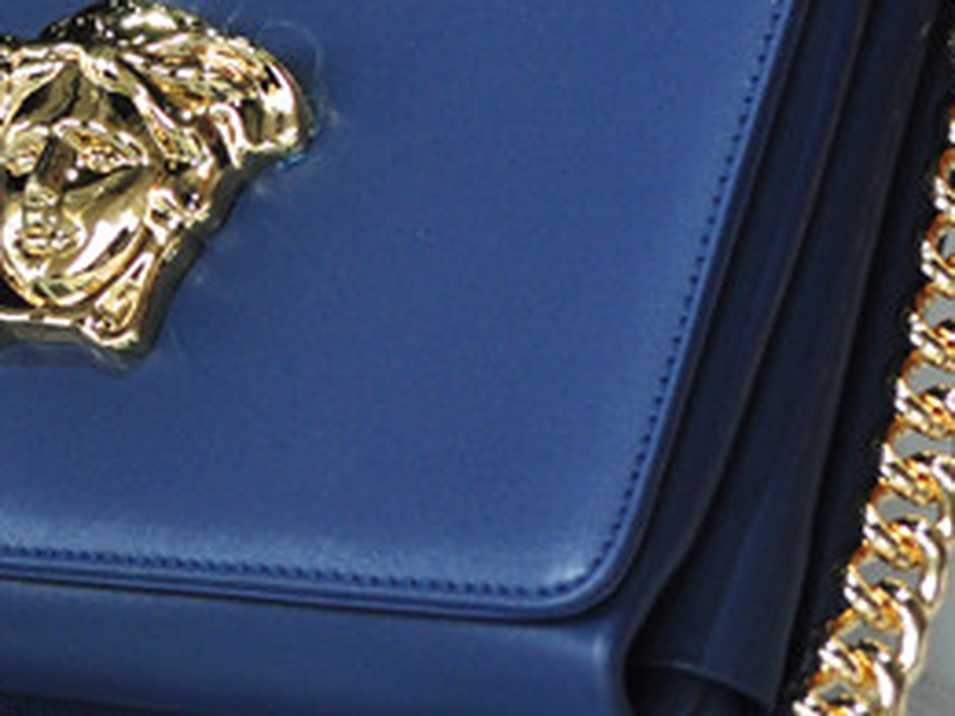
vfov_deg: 9.5
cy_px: 272
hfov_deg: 12.6
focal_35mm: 156
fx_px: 4304
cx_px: 151
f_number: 5.6
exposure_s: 1/80
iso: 400
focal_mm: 32
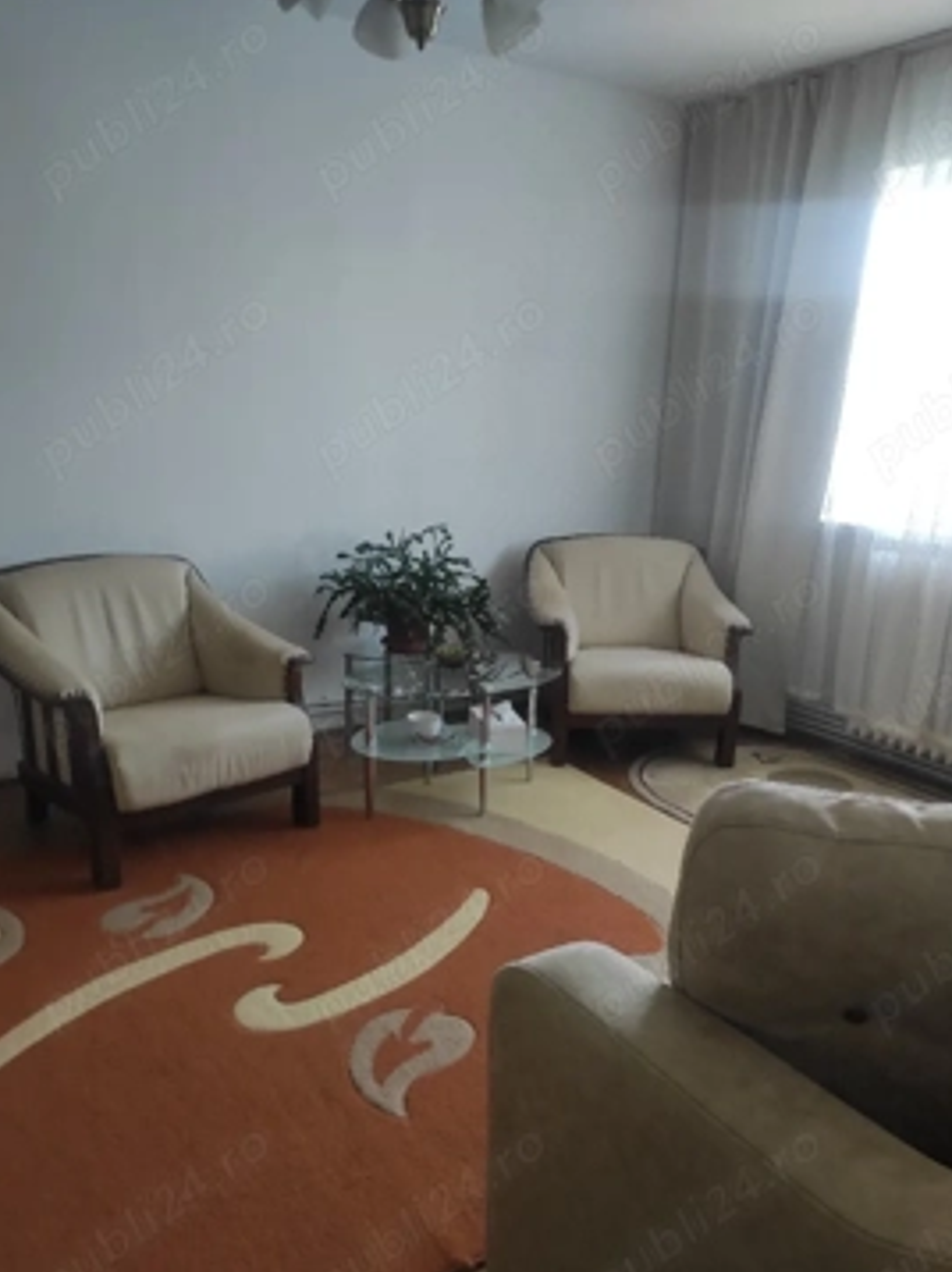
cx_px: 501
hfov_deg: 49.7
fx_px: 1028
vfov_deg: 63.3
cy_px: 705
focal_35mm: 28
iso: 130
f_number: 1.89
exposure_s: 1/33
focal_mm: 5.43
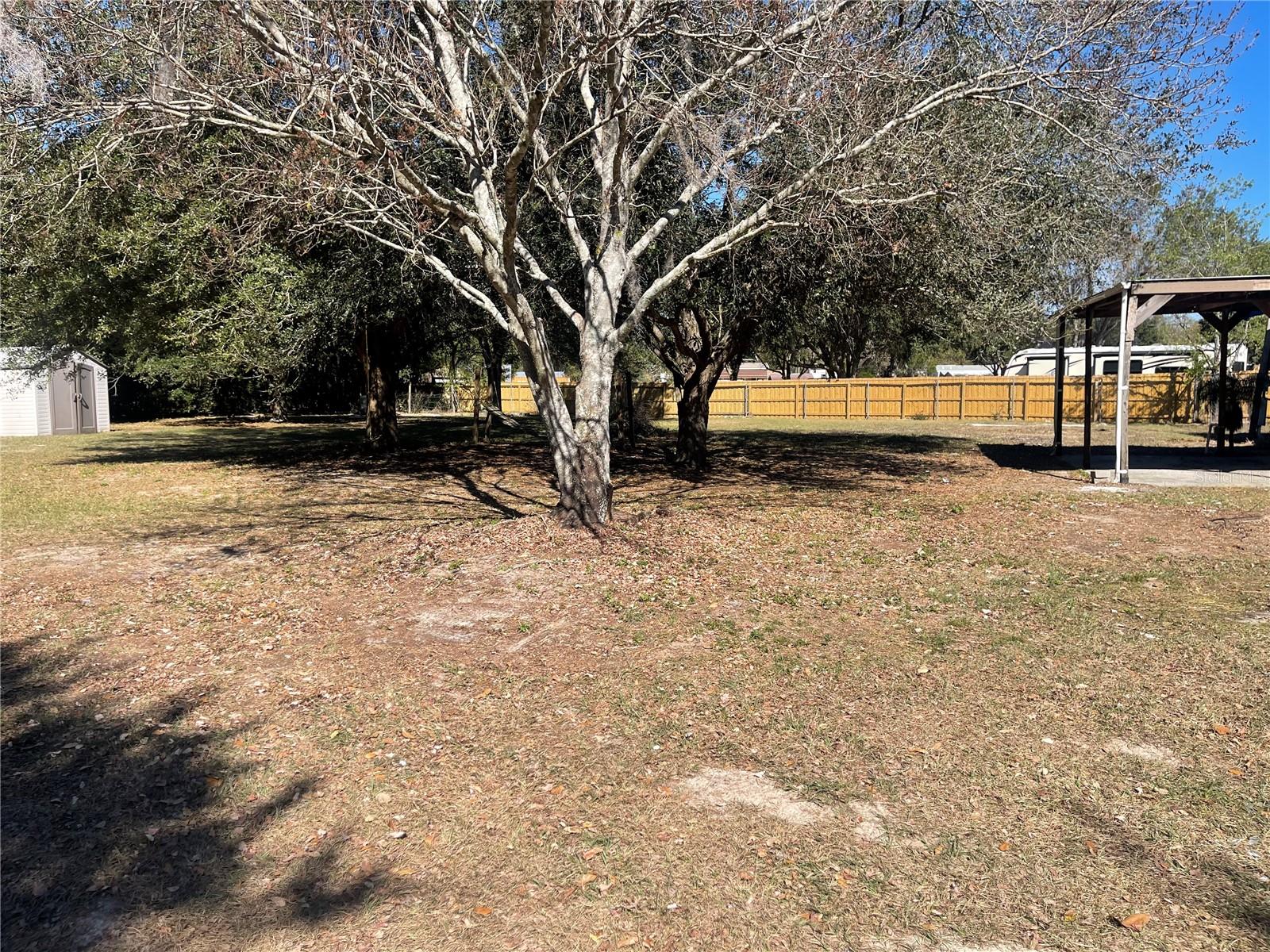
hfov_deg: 69.4
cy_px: 476
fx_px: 917
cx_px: 635
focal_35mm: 25
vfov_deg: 54.9
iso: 32
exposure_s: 1/2433
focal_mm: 5.1
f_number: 1.6
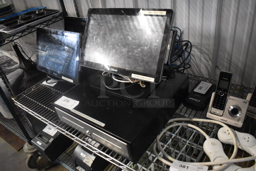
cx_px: 128
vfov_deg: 48.0
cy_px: 86
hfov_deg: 67.3
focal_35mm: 27
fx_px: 192
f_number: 3.5
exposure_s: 1/125
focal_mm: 18
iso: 5000
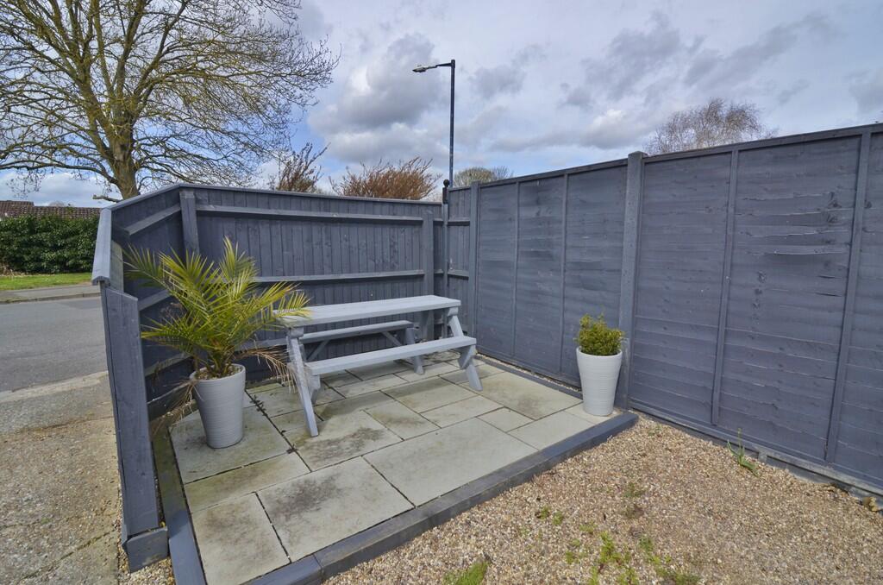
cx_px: 442
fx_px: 404
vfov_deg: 71.8
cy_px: 292
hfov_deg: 95.1
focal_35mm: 16
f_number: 8
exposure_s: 1/250
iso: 160
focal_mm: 11
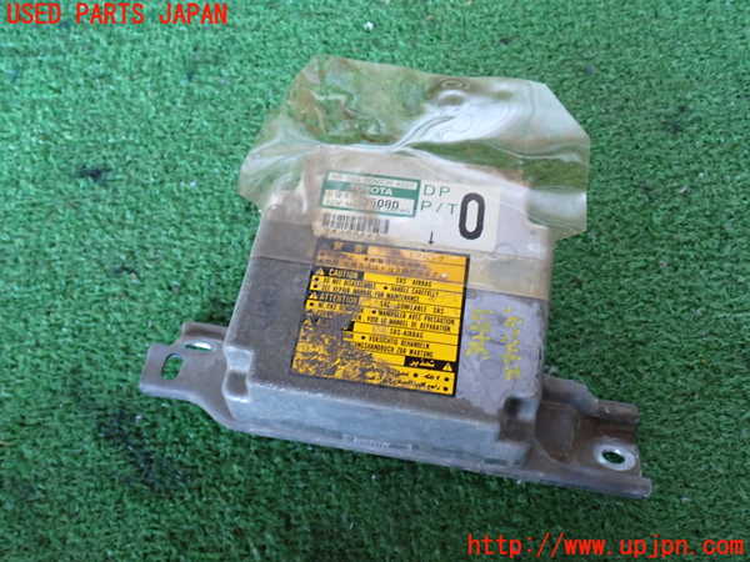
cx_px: 375
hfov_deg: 51.4
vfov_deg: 39.7
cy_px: 281
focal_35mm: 36
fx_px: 780
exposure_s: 1/40
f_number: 2.5
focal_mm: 6.37
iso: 500
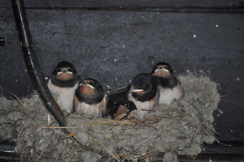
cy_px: 81
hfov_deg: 6.9
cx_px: 122
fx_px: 2030
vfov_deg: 4.6
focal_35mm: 300
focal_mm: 200
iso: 800
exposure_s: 1/60
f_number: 5.6
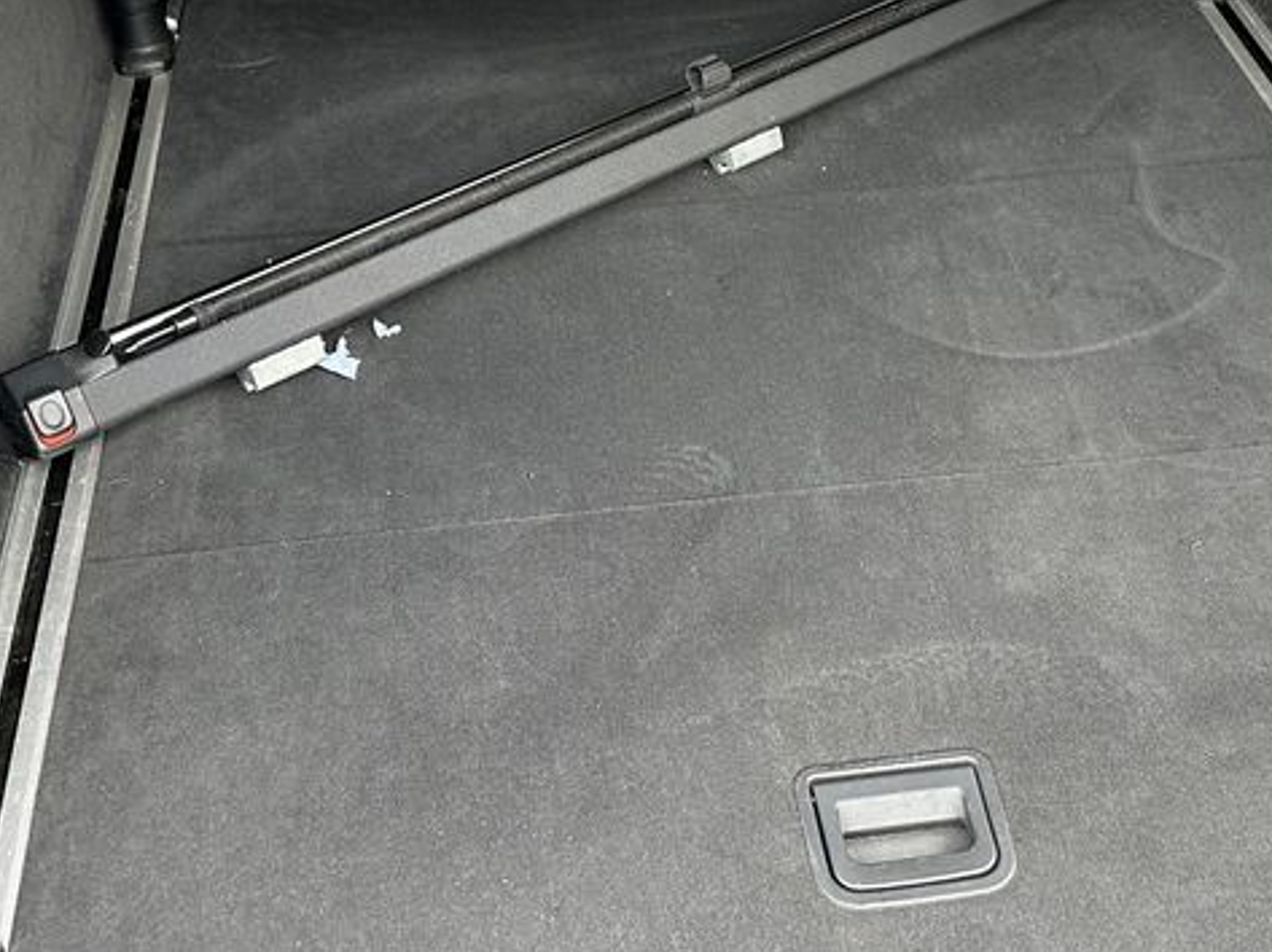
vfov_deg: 27.2
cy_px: 124
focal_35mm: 52
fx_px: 1909
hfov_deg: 36.7
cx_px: 753
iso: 200
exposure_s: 1/121
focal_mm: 6.86
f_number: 1.78
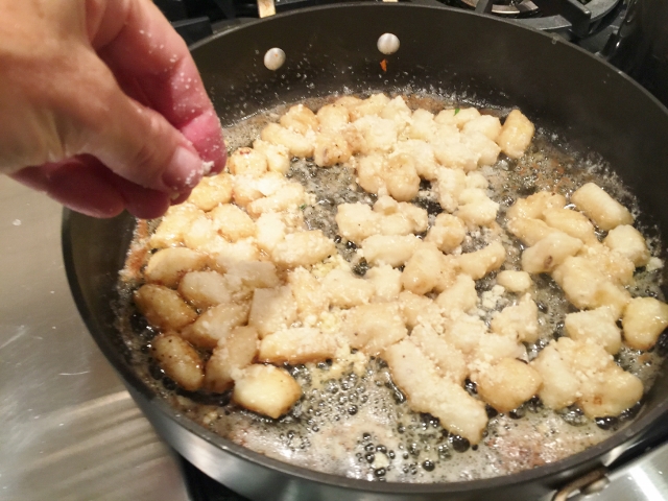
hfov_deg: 61.7
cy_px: 250
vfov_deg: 48.2
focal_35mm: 29
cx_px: 334
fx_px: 560
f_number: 2.2
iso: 40
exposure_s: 1/15
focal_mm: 4.15
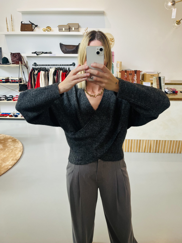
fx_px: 182
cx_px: 91
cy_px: 122
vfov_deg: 67.3
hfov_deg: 53.1
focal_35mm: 26
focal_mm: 5.1
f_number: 1.6
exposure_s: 1/100
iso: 125
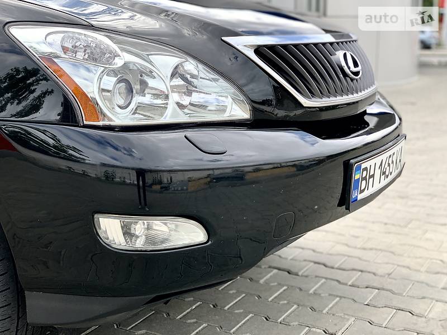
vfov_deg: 28.0
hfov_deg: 36.8
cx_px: 224
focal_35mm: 52
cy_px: 168
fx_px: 671
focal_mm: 6
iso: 16
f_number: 2.4
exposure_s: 1/282
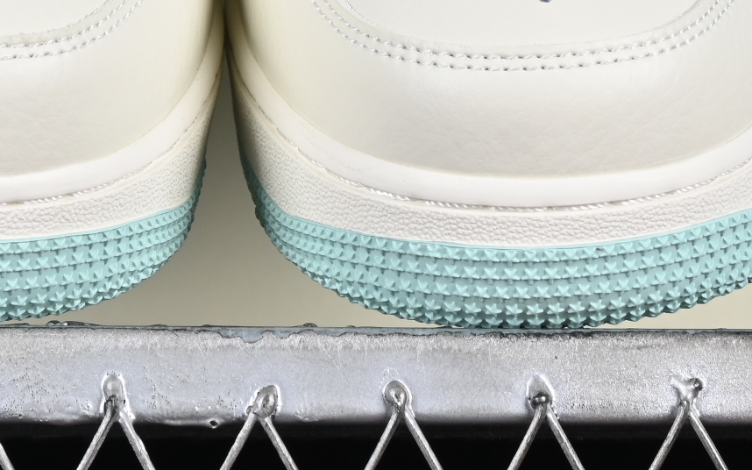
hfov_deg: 8.4
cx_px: 173
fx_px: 5082
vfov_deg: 5.3
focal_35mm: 248
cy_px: -160
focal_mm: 50
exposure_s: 1/80
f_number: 8
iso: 160
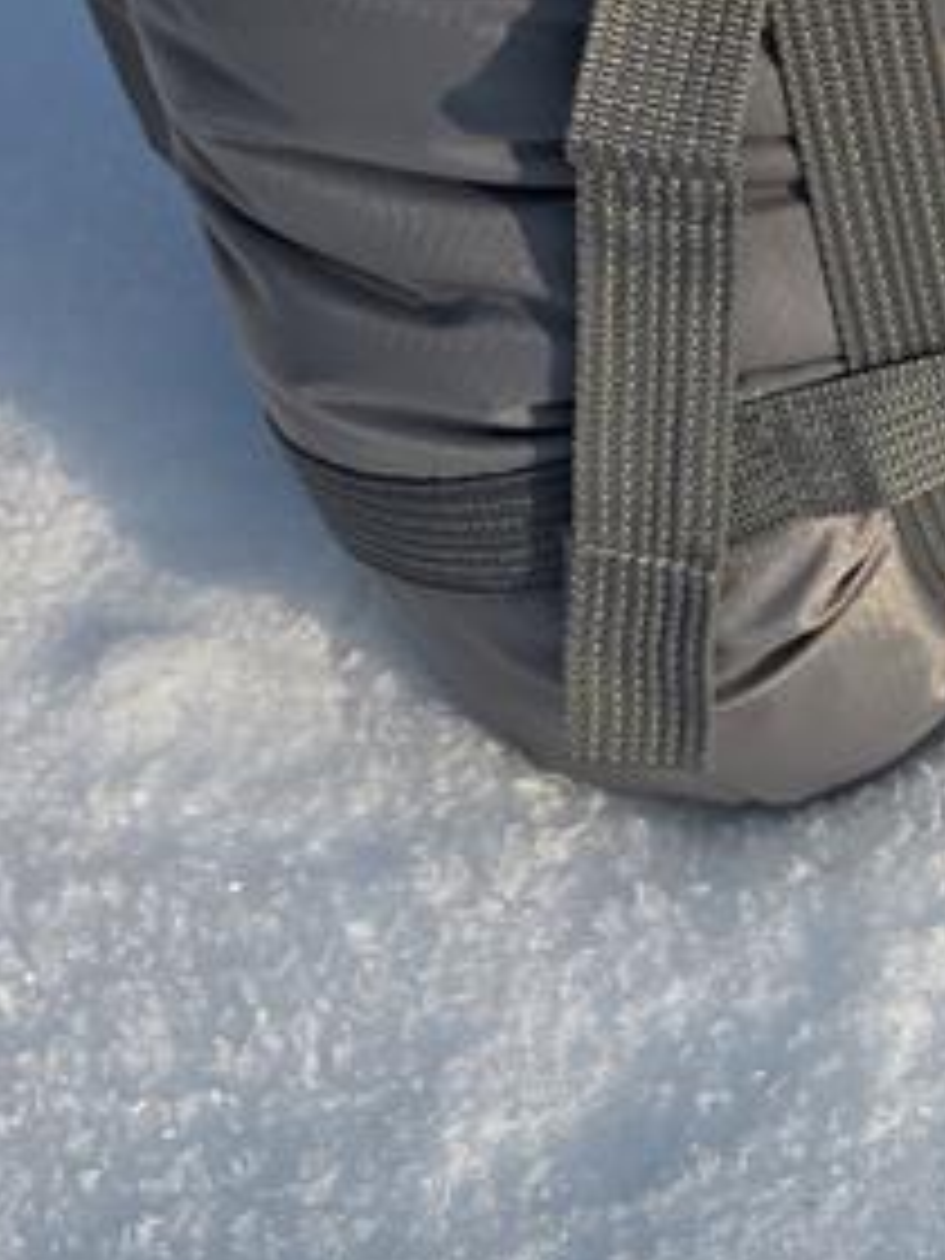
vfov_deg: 23.1
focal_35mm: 84
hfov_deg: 16.0
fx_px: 3058
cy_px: 351
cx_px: 1436
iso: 80
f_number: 1.7
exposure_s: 1/5153
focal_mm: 6.3
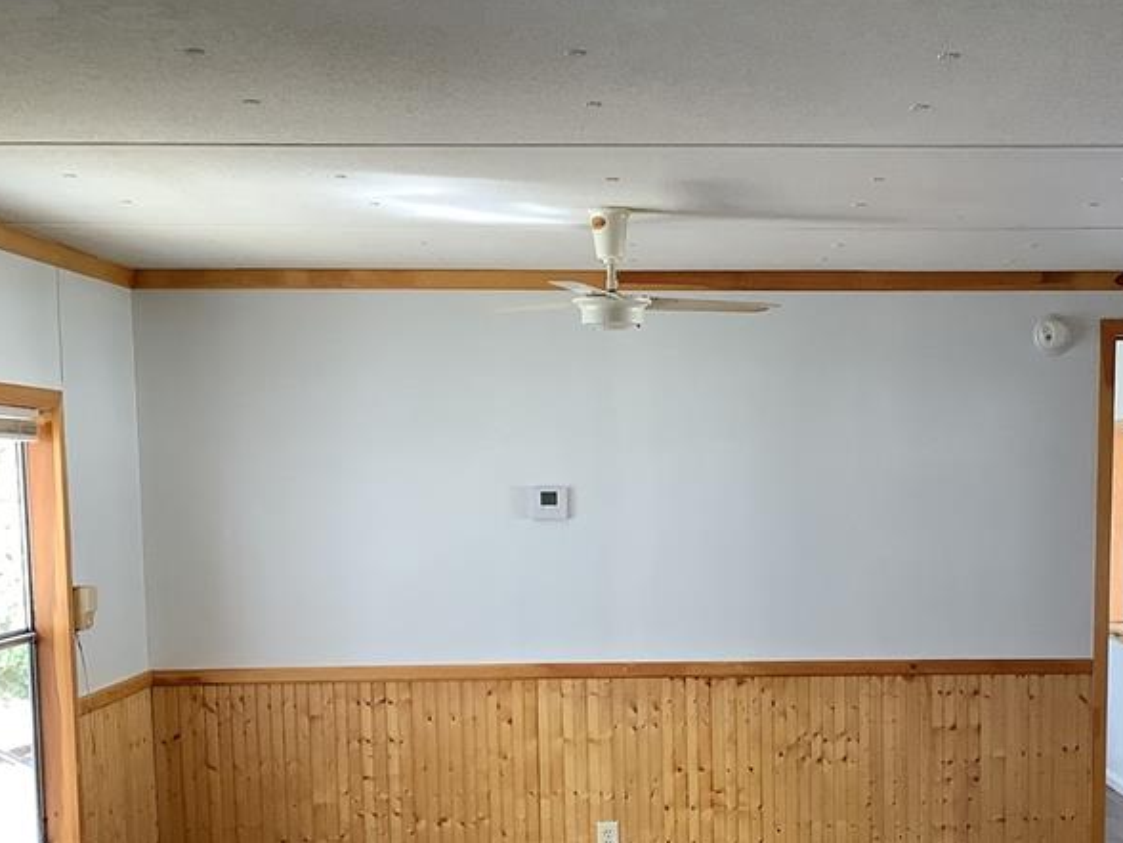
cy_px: 698
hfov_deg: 35.1
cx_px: 785
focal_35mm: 54
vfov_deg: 26.4
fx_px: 1752
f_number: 2.4
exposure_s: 1/60
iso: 64
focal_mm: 3.3
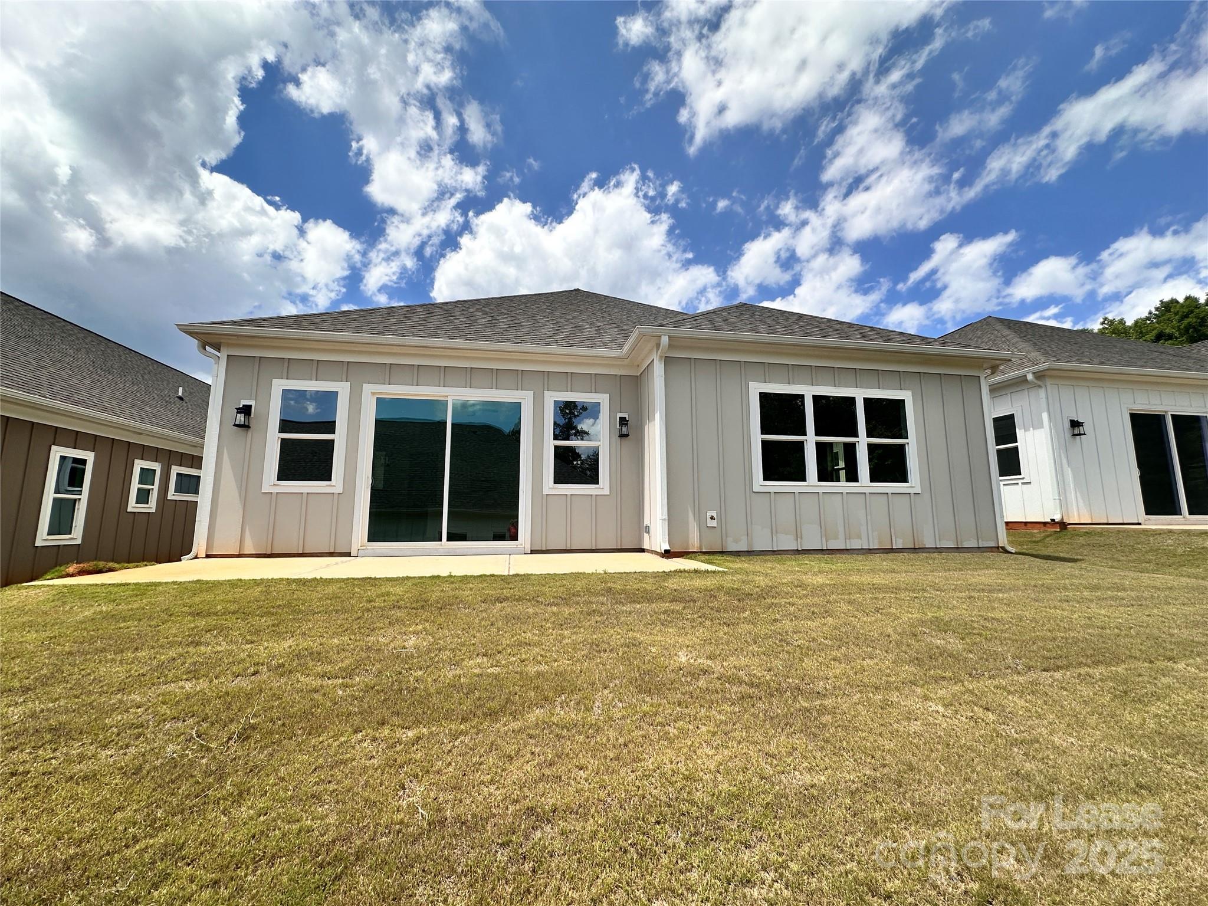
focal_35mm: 14
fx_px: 489
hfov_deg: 102.1
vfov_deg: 85.7
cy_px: 453
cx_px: 604
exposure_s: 1/1916
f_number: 2.2
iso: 40
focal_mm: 2.22
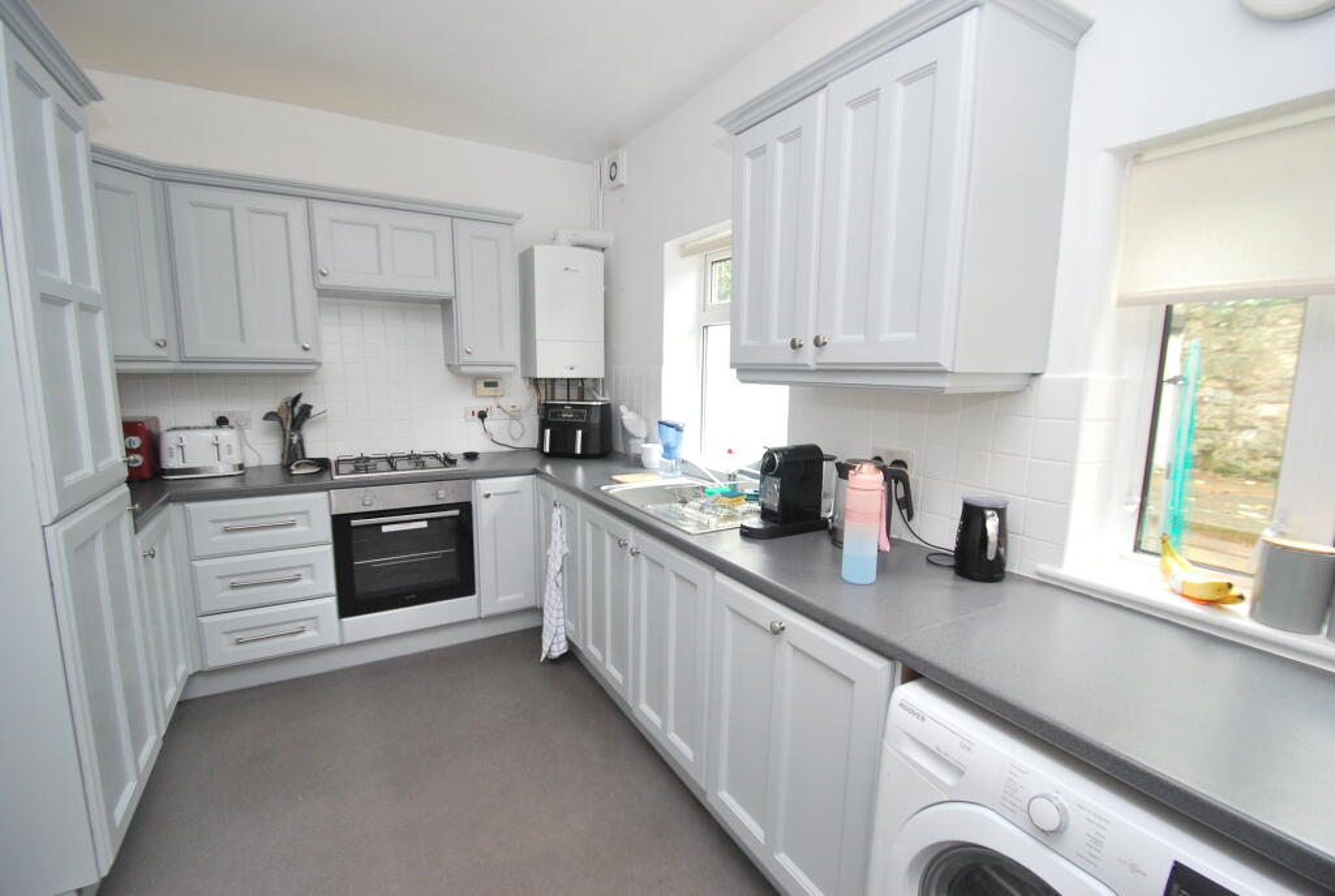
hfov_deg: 100.3
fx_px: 557
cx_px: 668
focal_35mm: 15
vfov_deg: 77.6
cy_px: 448
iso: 400
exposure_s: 1/25
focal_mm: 10
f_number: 3.5
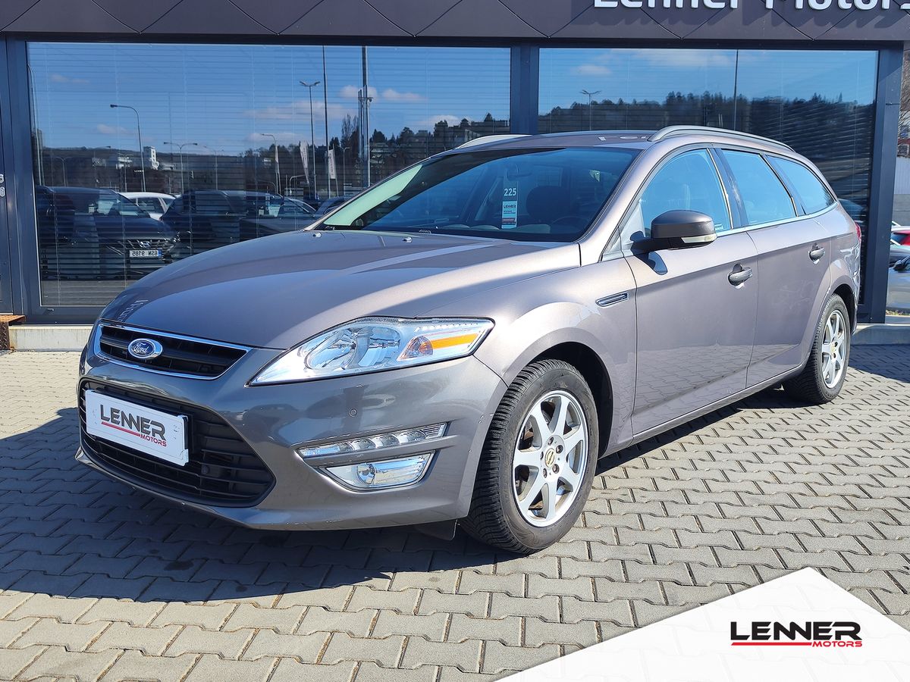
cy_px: 341
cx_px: 455
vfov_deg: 58.9
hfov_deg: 73.9
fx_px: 605
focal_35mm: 23
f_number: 1.69
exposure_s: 1/513
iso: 50
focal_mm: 7.01
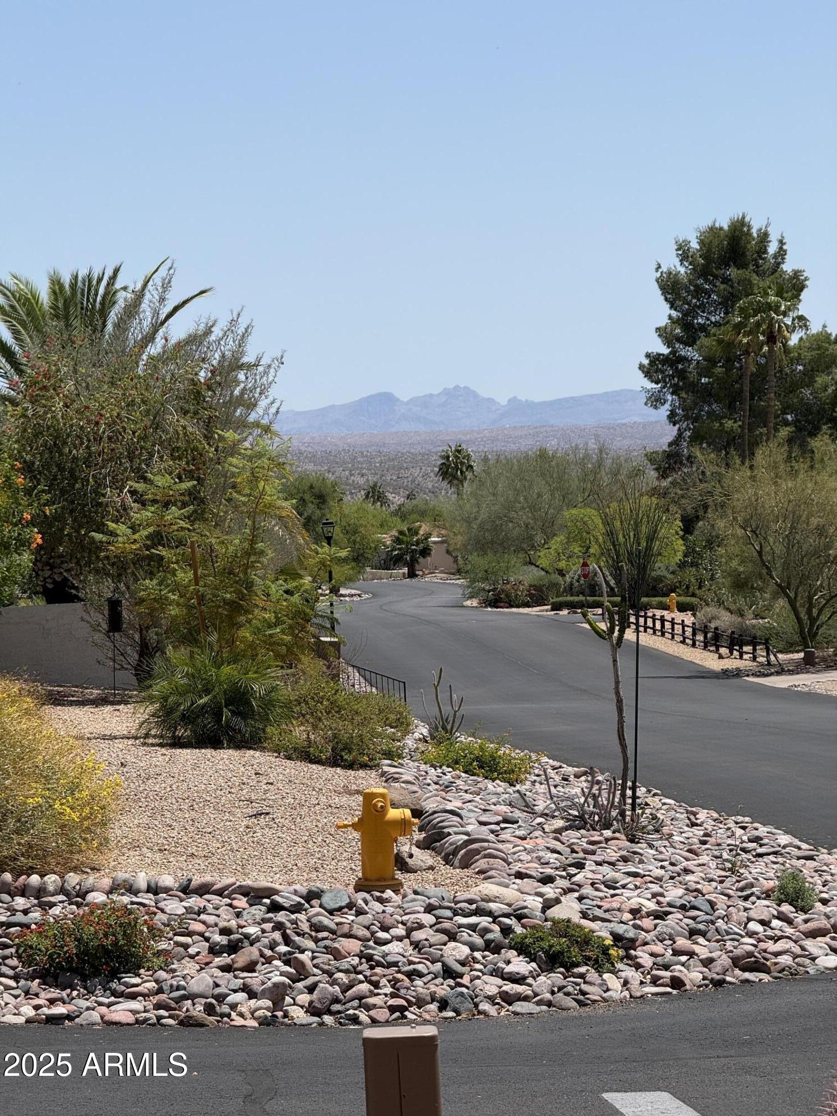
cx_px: 418
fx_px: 3869
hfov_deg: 12.3
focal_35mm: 120
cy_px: 558
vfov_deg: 16.4
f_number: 2.8
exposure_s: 1/2146
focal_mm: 15.66
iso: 50
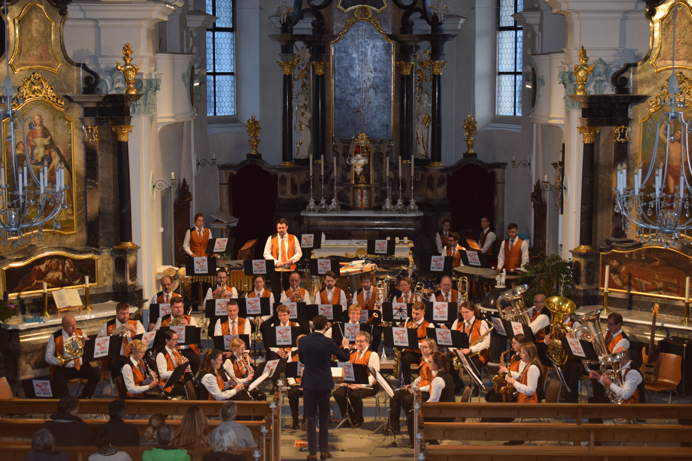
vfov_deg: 20.2
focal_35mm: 68
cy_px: 230
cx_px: 346
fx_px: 1297
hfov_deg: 29.9
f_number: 5
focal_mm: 45
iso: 800
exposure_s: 1/80
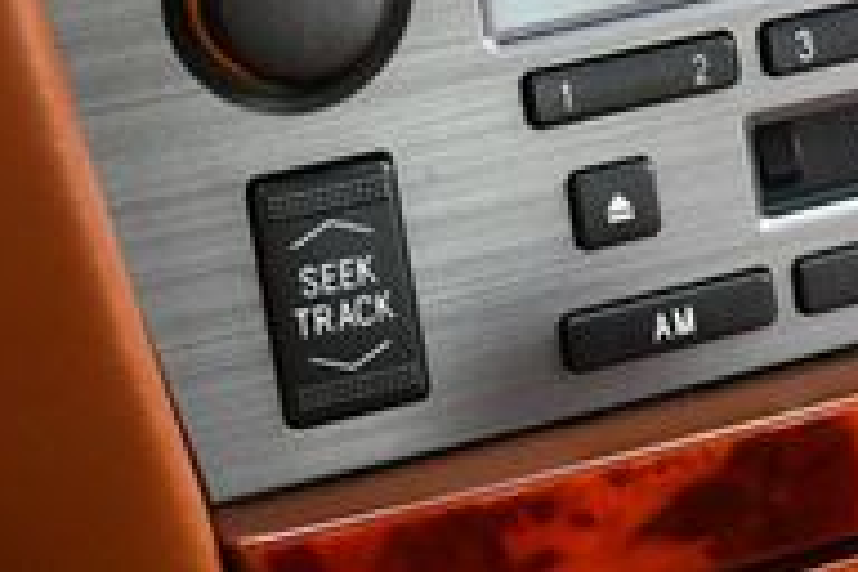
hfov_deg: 16.7
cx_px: 876
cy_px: -380
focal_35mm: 120
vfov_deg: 10.8
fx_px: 2860
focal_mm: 18
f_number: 4
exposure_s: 1/250
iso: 400
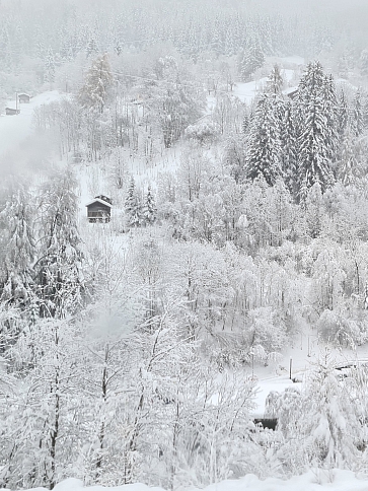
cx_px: 360
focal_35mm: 43
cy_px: 268
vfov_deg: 43.8
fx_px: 610
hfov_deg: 31.3
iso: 50
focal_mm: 5.4
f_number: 1.8
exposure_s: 1/398
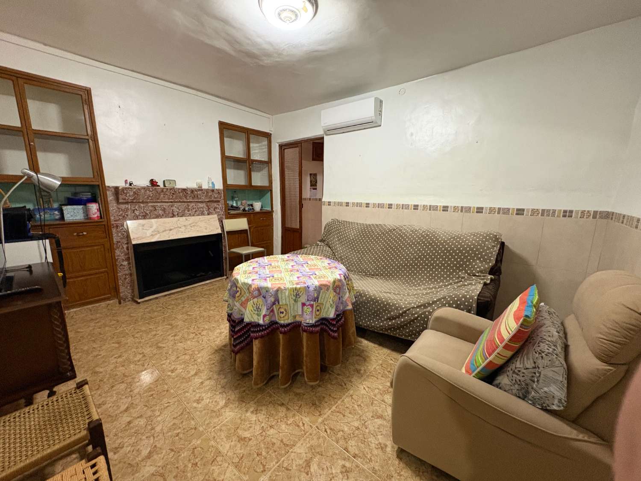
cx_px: 320
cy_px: 240
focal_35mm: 14
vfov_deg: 85.7
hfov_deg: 102.1
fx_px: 259
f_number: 2.2
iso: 400
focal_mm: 2.22
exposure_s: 1/50
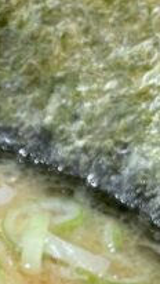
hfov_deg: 8.2
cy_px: 396
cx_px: -160
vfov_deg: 14.4
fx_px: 1063
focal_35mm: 141
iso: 100
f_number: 1.6
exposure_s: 1/50
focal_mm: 4.2
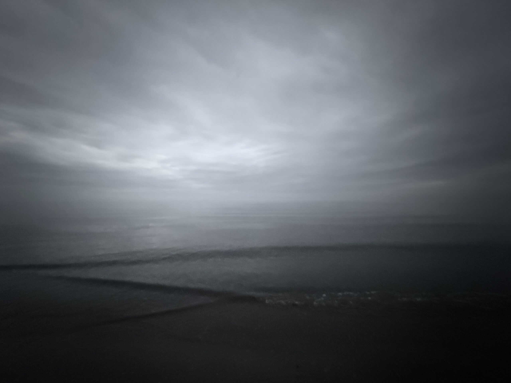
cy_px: 192
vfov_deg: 85.7
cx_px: 256
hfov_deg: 102.1
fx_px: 207
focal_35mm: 14
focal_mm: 2.22
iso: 1600
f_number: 2.2
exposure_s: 1/40
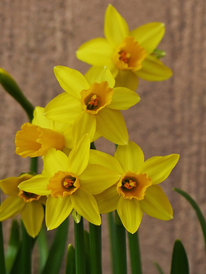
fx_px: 4761
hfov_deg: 2.5
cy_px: 137
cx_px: 103
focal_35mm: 600
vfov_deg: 3.3
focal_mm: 108
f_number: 4
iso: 100
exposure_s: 1/500
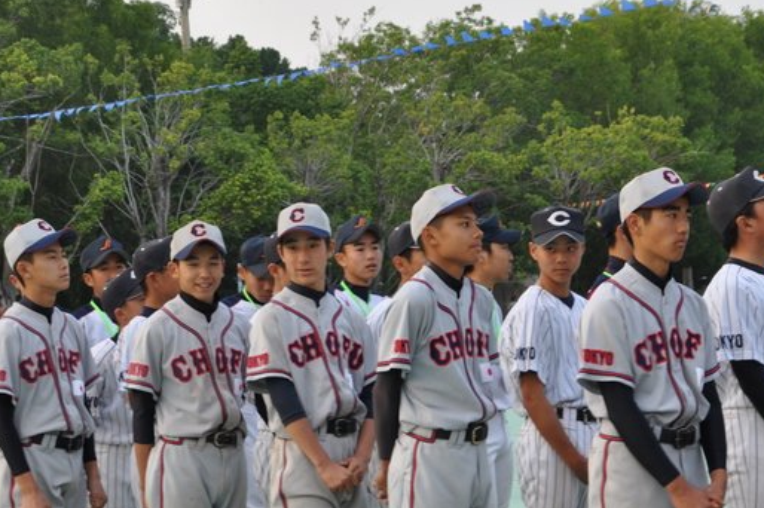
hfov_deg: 20.8
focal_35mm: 98
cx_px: 449
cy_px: 364
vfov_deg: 13.9
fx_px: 2078
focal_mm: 42
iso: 200
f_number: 7.1
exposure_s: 1/50
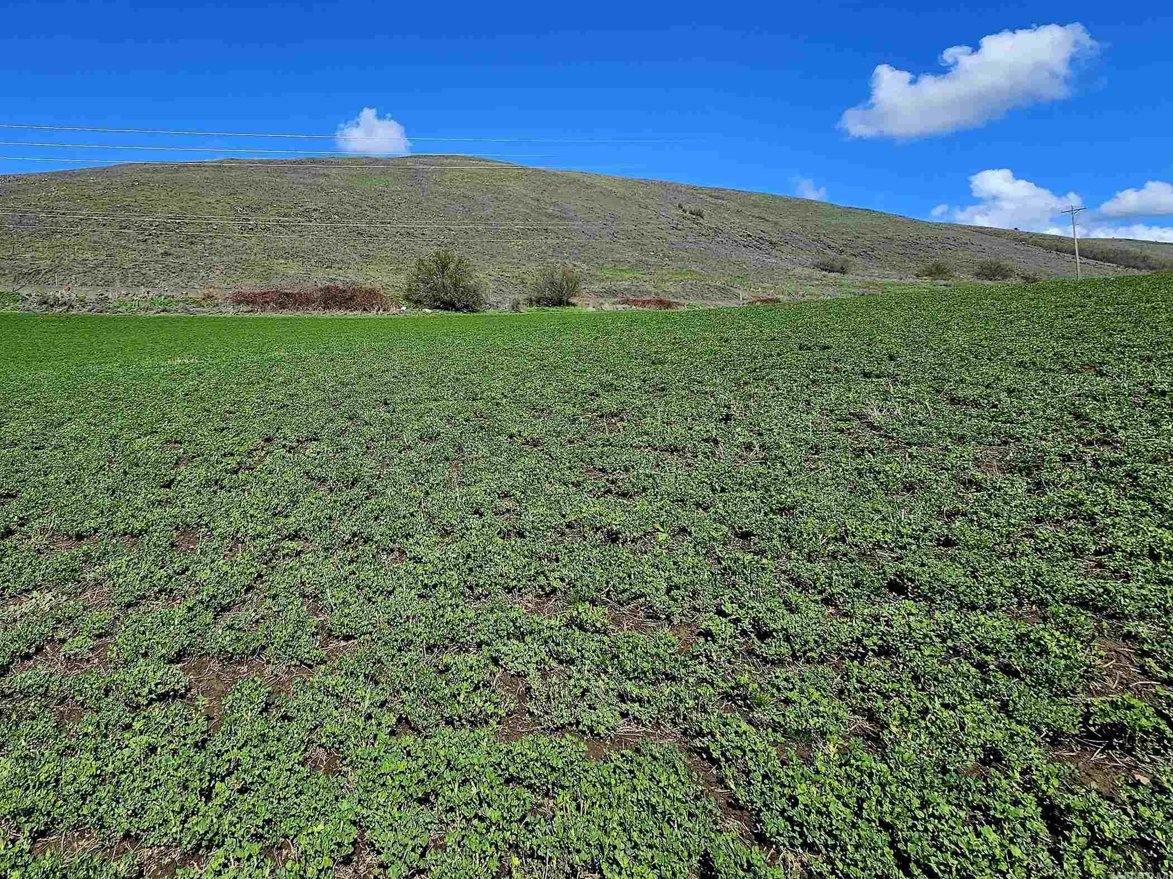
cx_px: 384
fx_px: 644
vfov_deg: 66.8
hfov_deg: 81.6
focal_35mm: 19
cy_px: 293
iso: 50
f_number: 2.2
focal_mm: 2.2
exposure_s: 1/2500
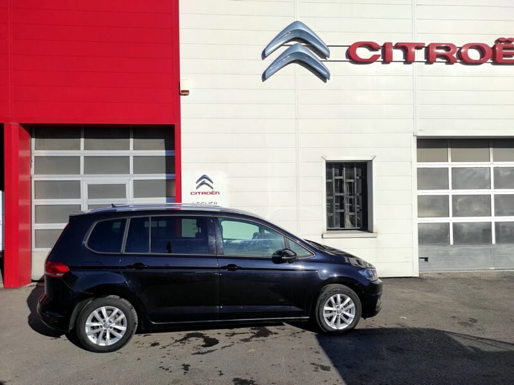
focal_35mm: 25
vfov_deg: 54.8
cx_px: 257
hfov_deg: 69.4
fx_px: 371
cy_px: 192
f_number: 1.89
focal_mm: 5.43
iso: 100
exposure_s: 1/3267
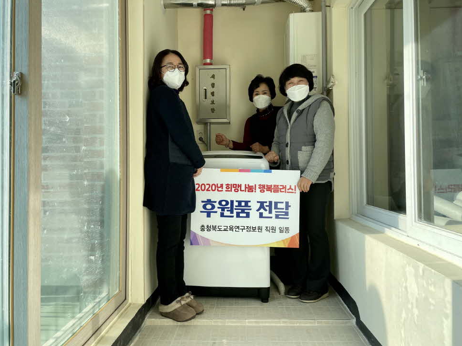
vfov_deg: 51.3
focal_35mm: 27
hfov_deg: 65.3
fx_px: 360
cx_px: 223
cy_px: 167
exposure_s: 1/720
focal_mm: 4.2
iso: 32
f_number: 1.6
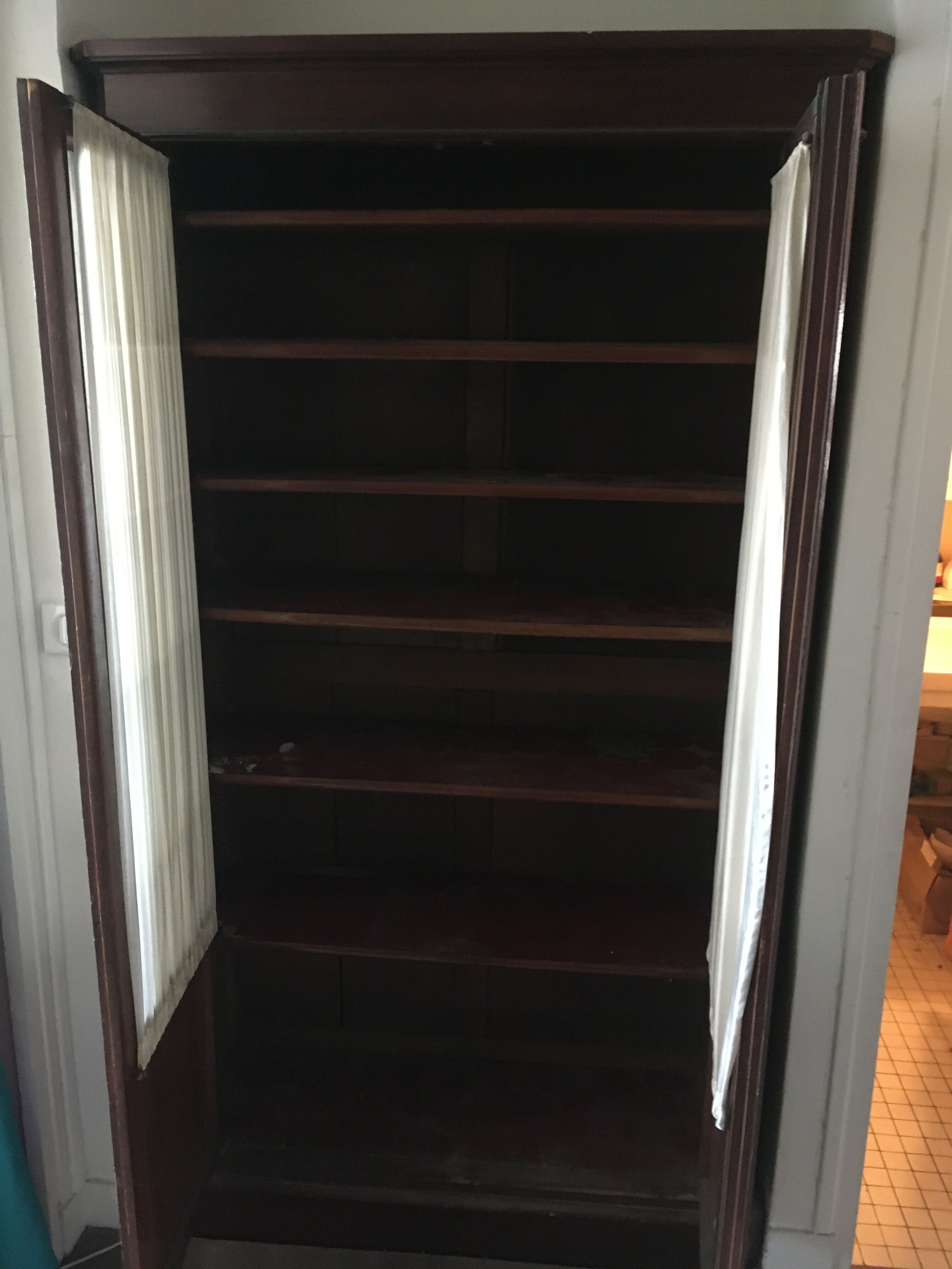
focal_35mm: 29
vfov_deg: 61.7
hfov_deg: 48.2
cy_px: 634
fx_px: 1063
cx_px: 476
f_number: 2.2
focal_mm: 4.15
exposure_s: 1/17
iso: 400
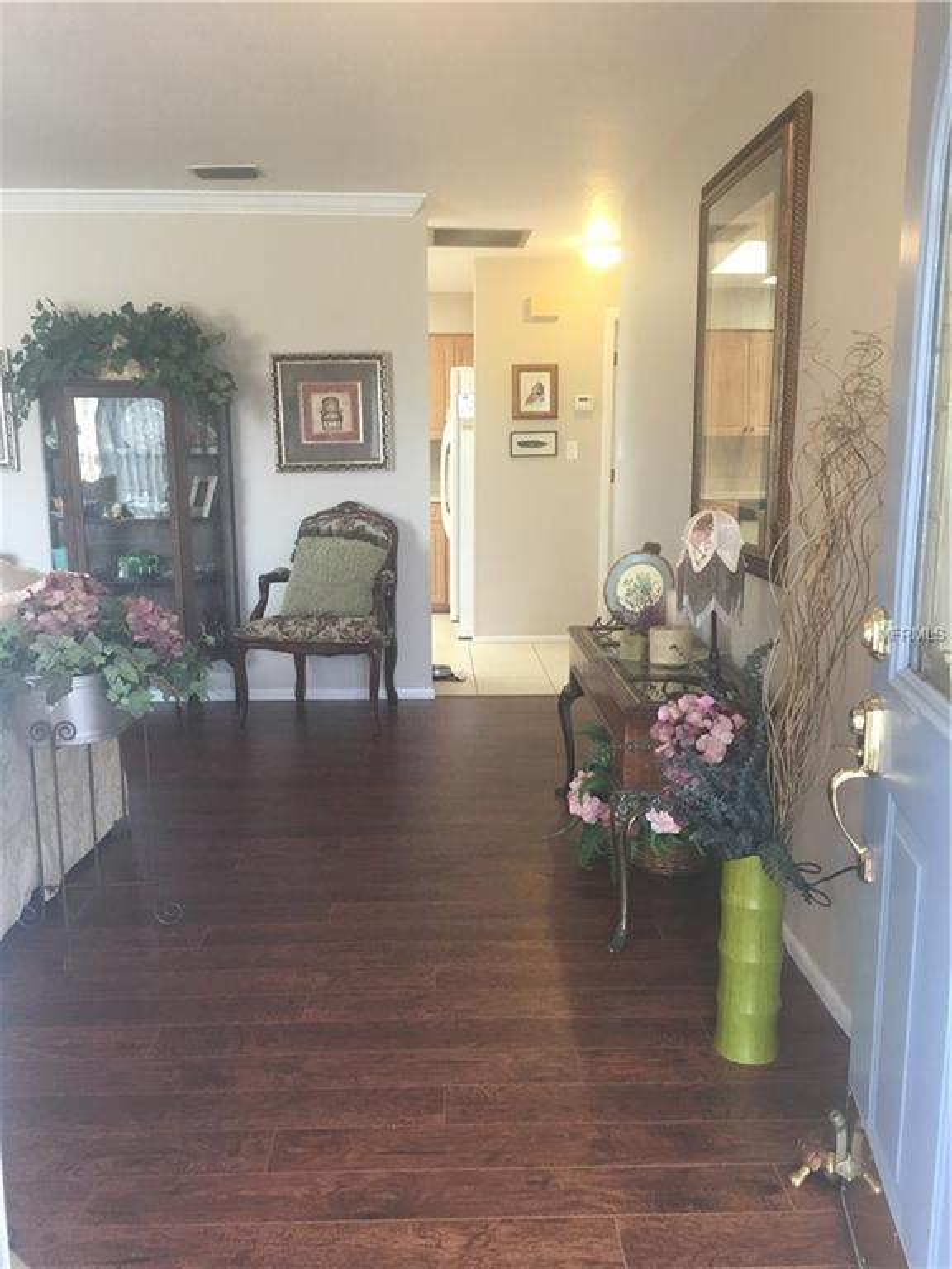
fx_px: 1063
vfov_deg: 61.7
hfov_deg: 48.2
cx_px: 476
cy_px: 634
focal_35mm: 29
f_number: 2.2
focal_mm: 4.15
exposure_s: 1/30
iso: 80
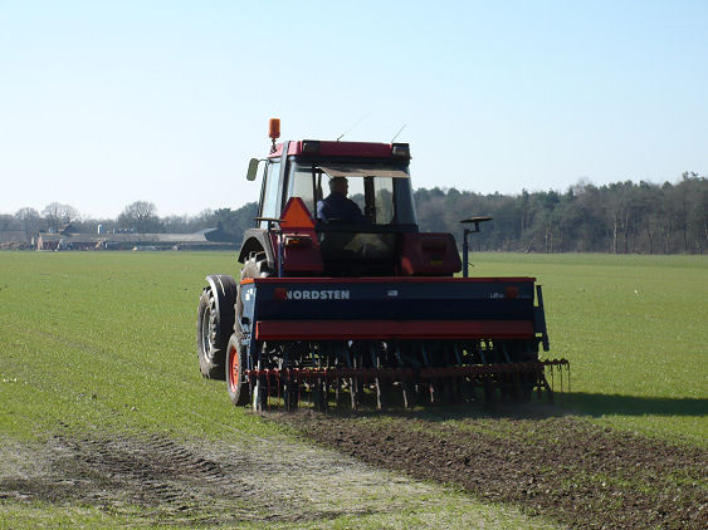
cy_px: 265
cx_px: 354
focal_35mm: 103
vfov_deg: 14.4
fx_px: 2106
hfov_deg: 19.1
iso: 100
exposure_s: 1/400
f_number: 4.9
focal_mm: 17
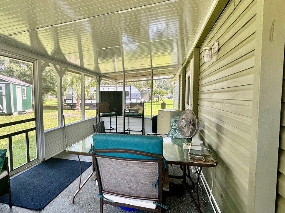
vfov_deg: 63.4
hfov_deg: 78.1
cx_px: 114
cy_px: 110
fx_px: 173
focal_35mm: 21
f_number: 2.2
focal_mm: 2.22
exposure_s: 1/99
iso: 64
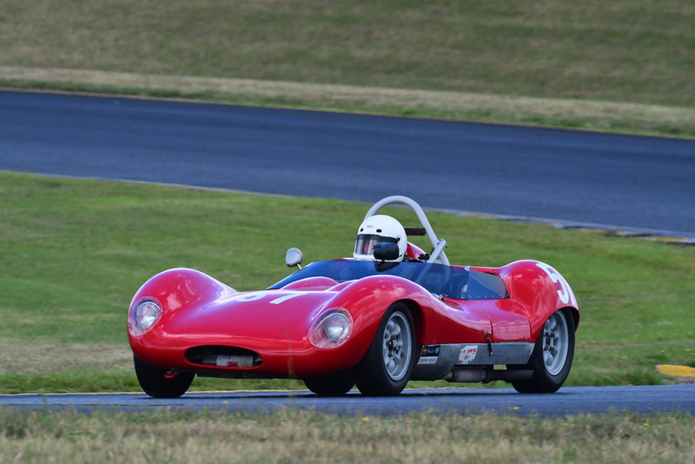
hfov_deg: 3.5
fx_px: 11297
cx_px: 348
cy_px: 232
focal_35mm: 585
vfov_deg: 2.4
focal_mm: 390
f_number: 11
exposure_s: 1/640
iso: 1000
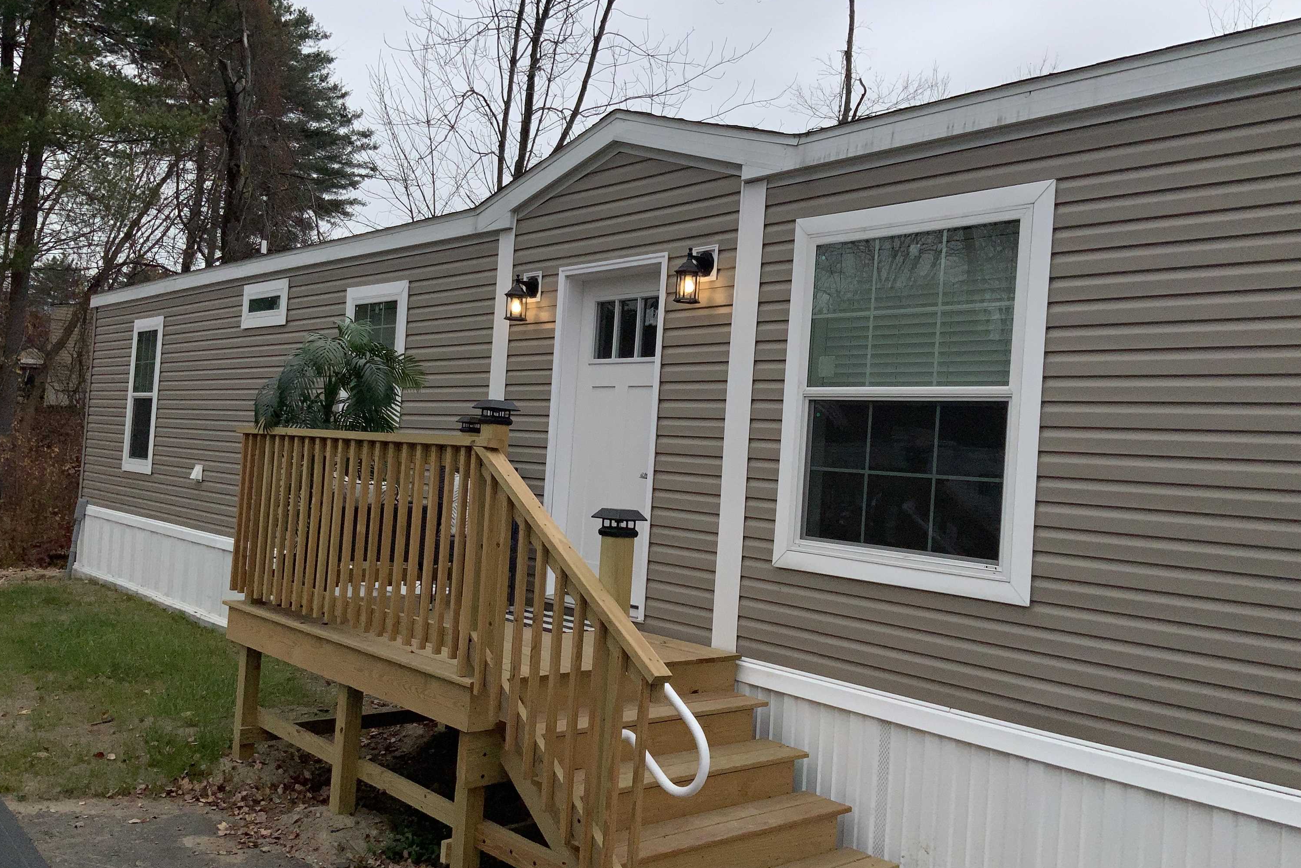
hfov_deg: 60.3
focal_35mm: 31
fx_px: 1120
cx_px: 665
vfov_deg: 42.3
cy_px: 441
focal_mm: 3
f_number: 1.8
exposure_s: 1/1311
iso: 16
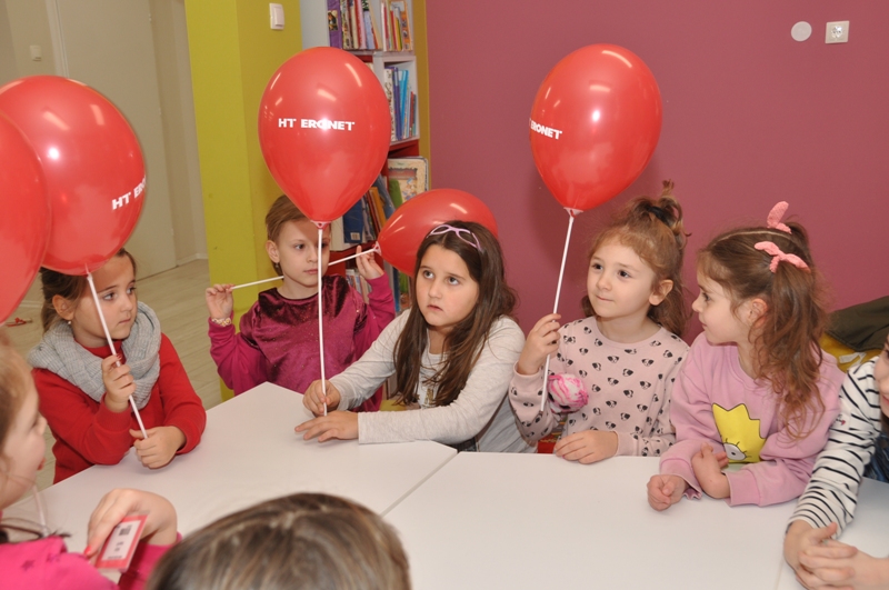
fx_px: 888
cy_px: 295
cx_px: 444
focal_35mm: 36
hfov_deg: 53.2
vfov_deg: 36.8
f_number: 5.6
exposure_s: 1/60
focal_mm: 24
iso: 320
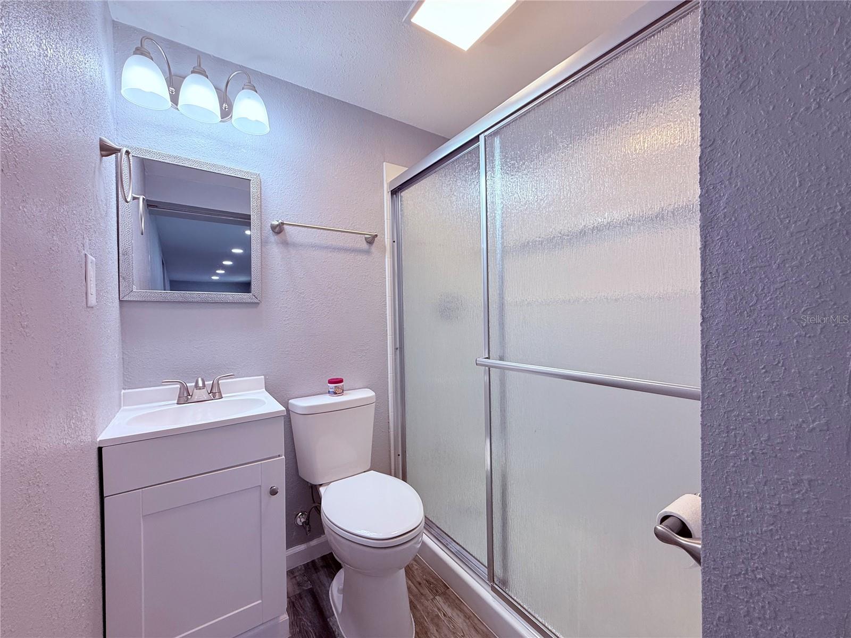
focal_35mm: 14
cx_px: 426
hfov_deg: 102.1
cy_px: 319
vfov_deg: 85.7
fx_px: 344
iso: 100
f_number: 2.2
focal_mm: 2.22
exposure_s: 1/120
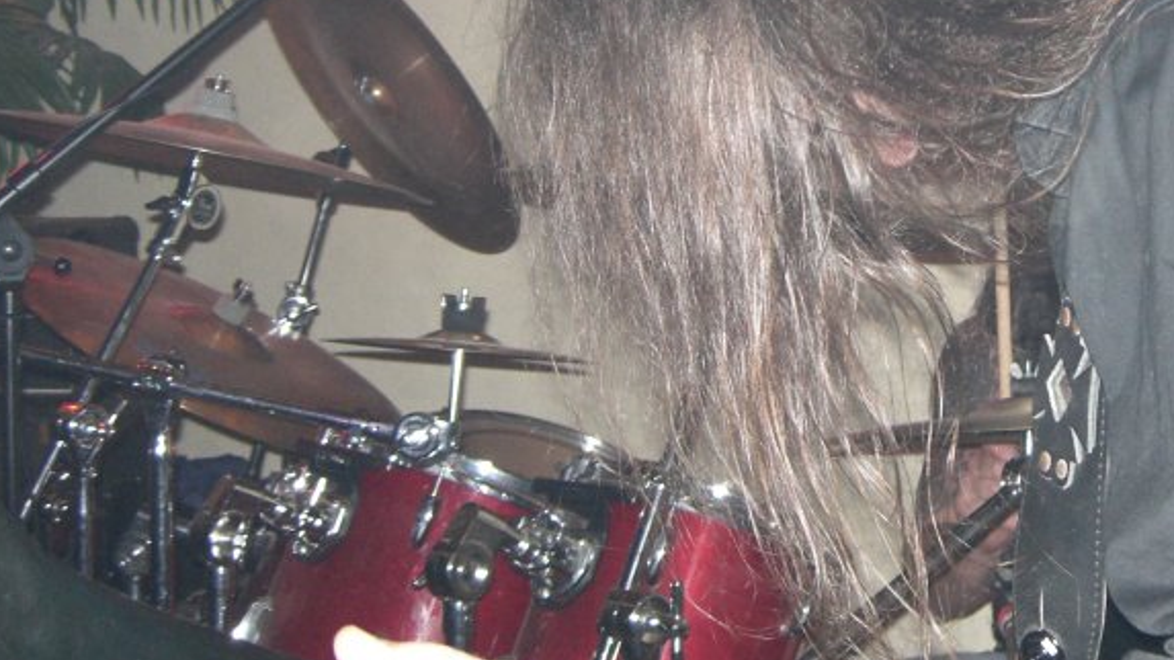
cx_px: 957
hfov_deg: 27.9
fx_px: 2303
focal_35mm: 74
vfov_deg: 16.1
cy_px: 37
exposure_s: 1/60
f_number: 2.8
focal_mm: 7.9
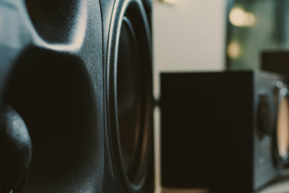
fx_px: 538
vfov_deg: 20.2
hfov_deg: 29.1
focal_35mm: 67
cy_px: 139
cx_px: 247
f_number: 2.8
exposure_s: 1/160
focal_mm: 35
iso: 500
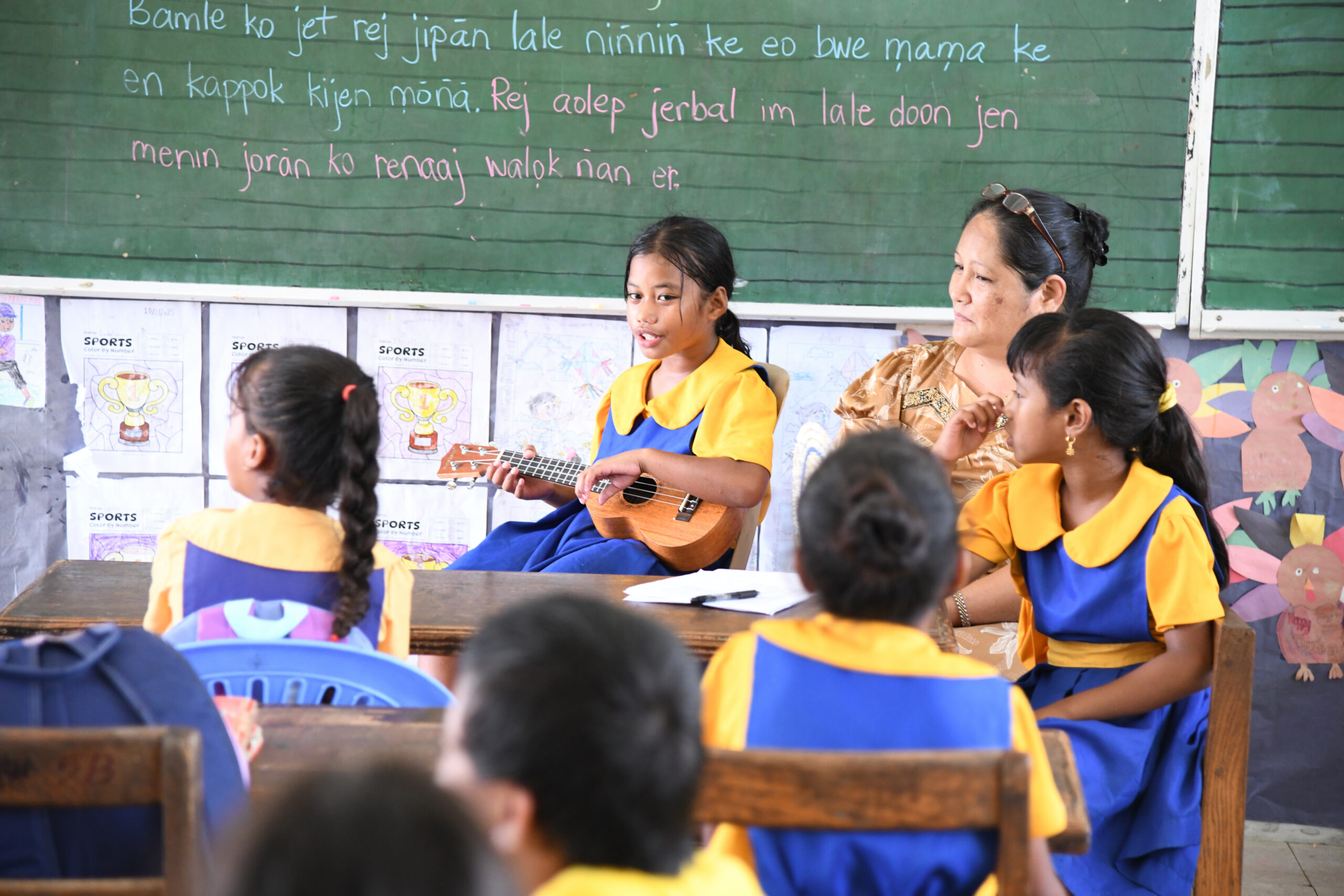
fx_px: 4107
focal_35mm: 110
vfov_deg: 12.5
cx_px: 672
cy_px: 448
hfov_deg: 18.6
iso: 2000
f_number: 4.5
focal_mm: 110
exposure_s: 1/80
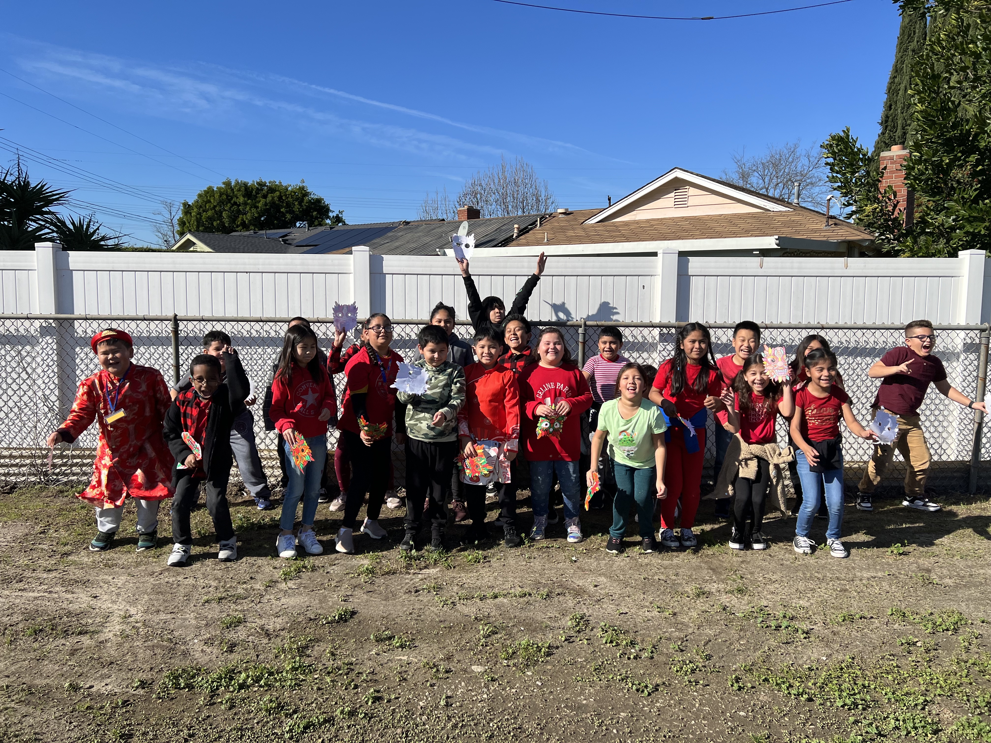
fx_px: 744
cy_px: 372
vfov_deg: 53.1
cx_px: 496
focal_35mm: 26
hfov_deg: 67.3
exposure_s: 1/4630
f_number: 1.5
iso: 50
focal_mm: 5.7
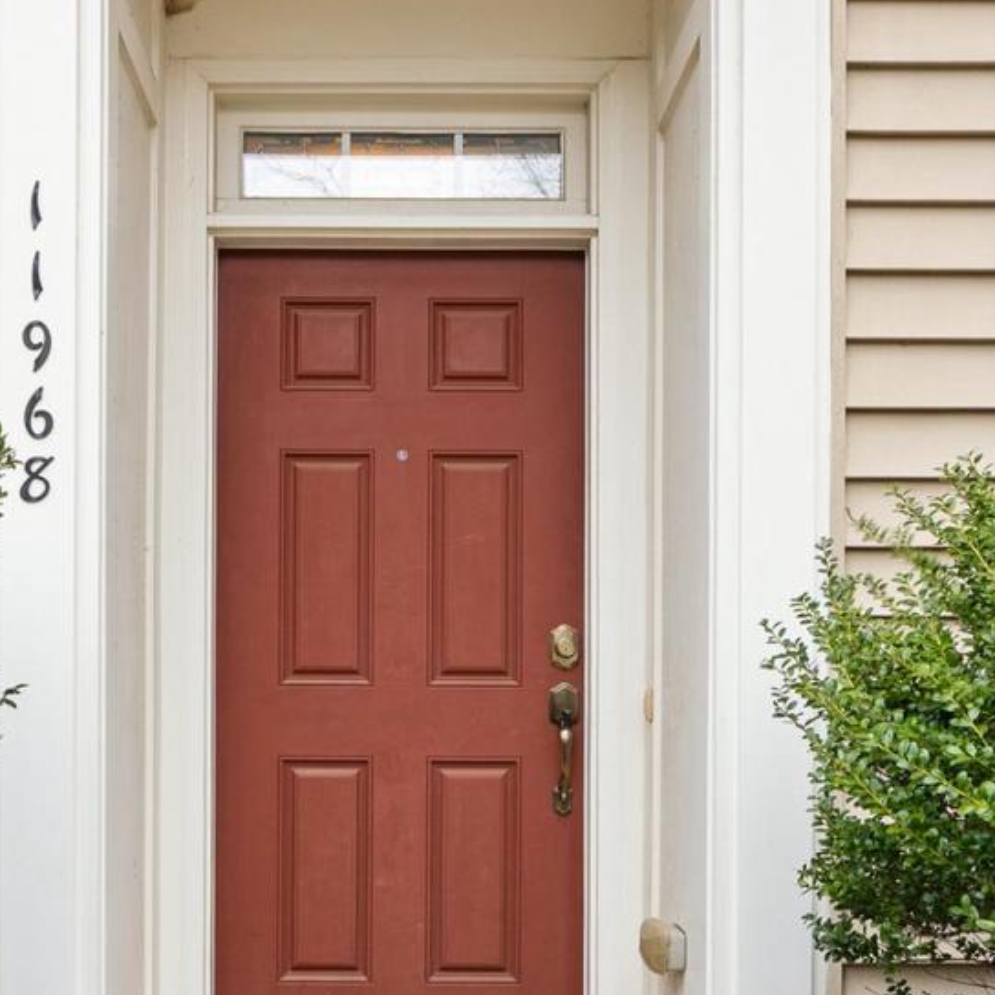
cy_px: 682
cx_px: 412
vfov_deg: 45.2
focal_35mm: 36
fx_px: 1171
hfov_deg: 45.9
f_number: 8
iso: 1000
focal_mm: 16
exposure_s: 1/40
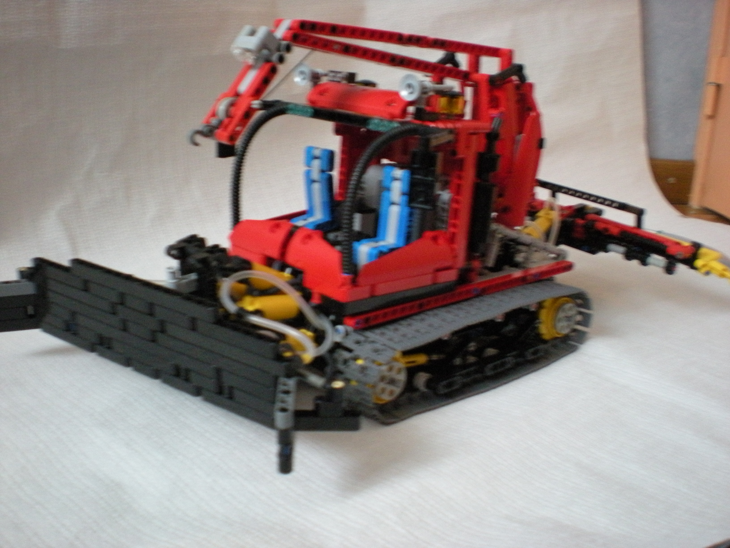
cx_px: 365
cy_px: 274
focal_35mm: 38
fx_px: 801
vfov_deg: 37.7
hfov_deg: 49.0
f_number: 3.1
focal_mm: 6.3
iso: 452
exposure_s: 1/8
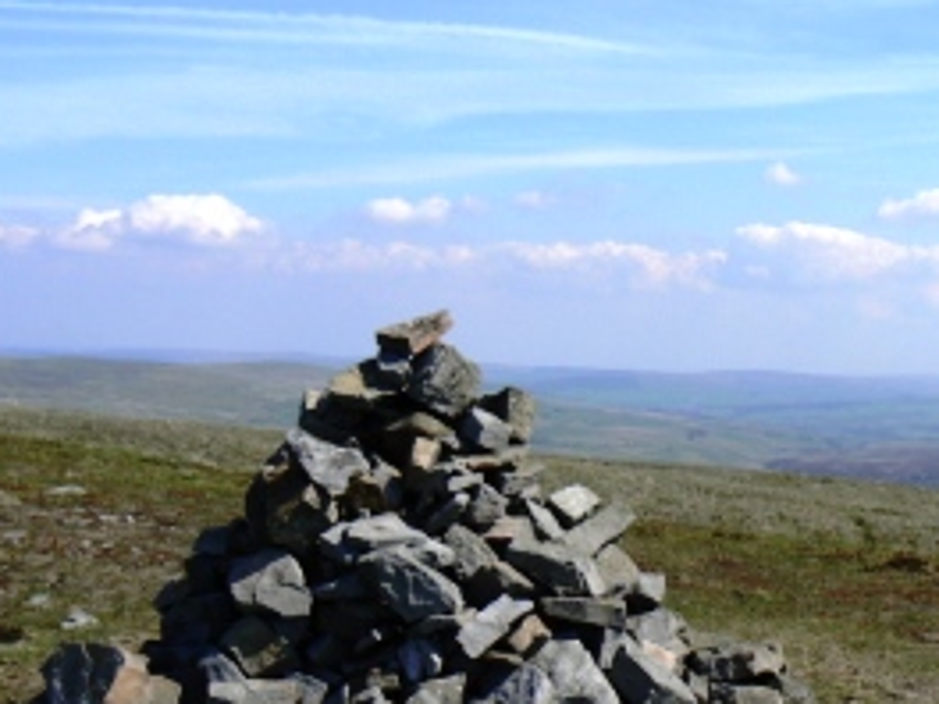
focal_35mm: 59
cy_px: 420
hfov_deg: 32.2
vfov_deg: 24.8
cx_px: 672
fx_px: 1600
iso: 80
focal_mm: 6
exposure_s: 1/400
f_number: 8
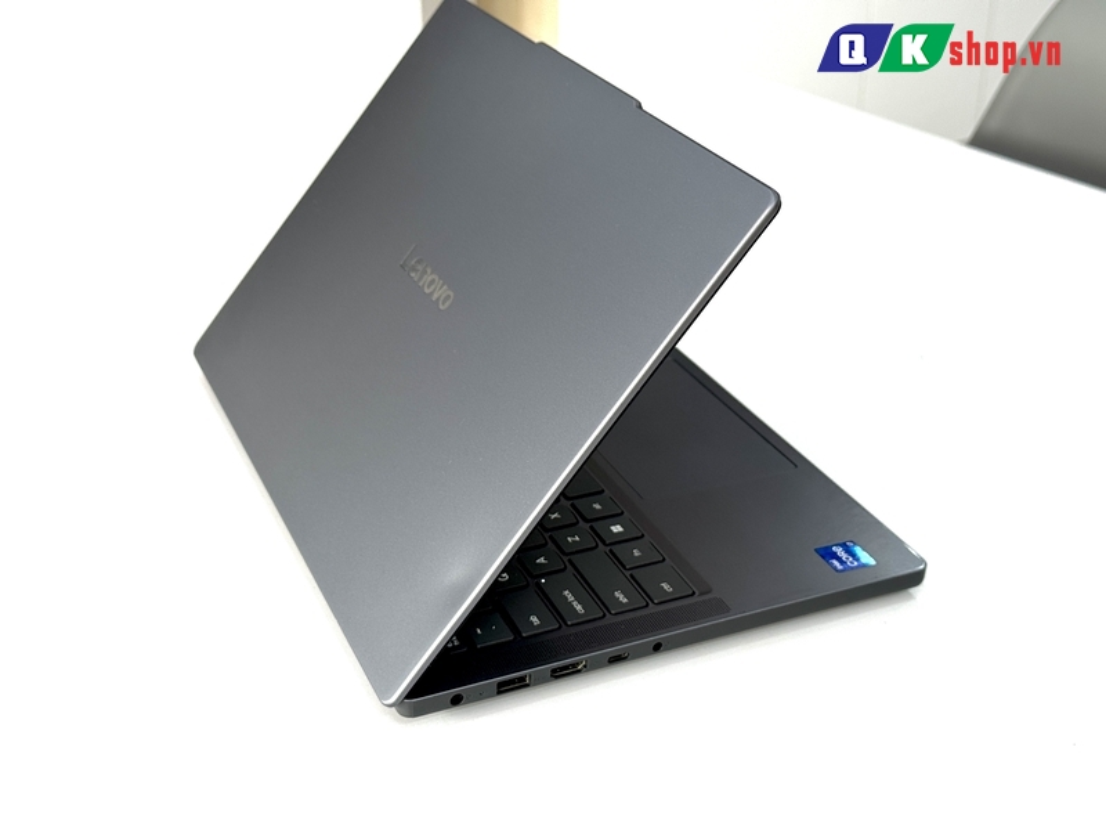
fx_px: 1534
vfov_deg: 30.3
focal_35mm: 48
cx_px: 553
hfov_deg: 39.7
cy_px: 415
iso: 50
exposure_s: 1/162
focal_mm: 6.76
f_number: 1.78
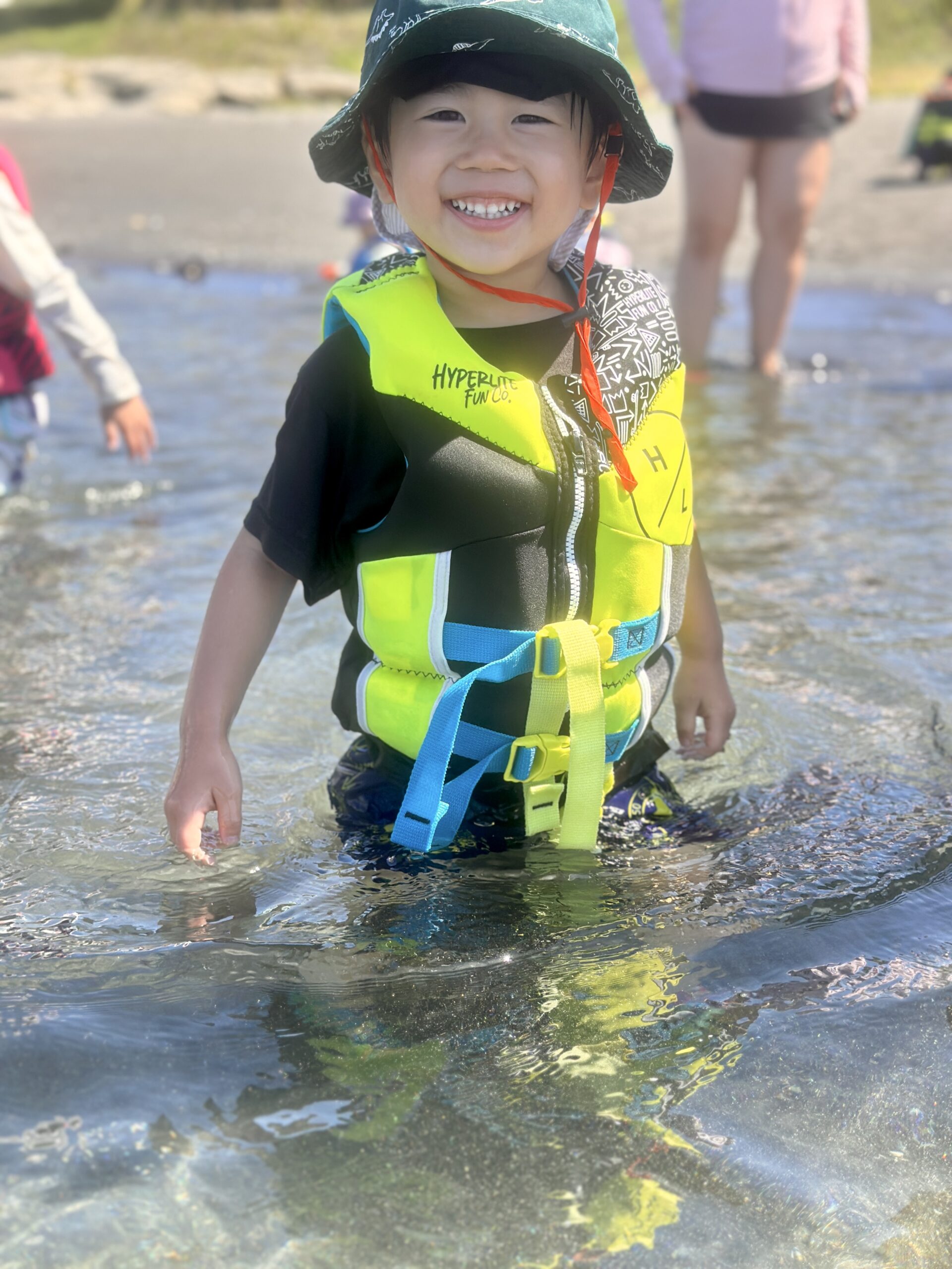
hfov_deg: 30.3
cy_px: 634
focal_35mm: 48
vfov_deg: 39.7
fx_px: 1760
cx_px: 476
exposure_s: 1/2160
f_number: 1.78
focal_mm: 6.86
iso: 80
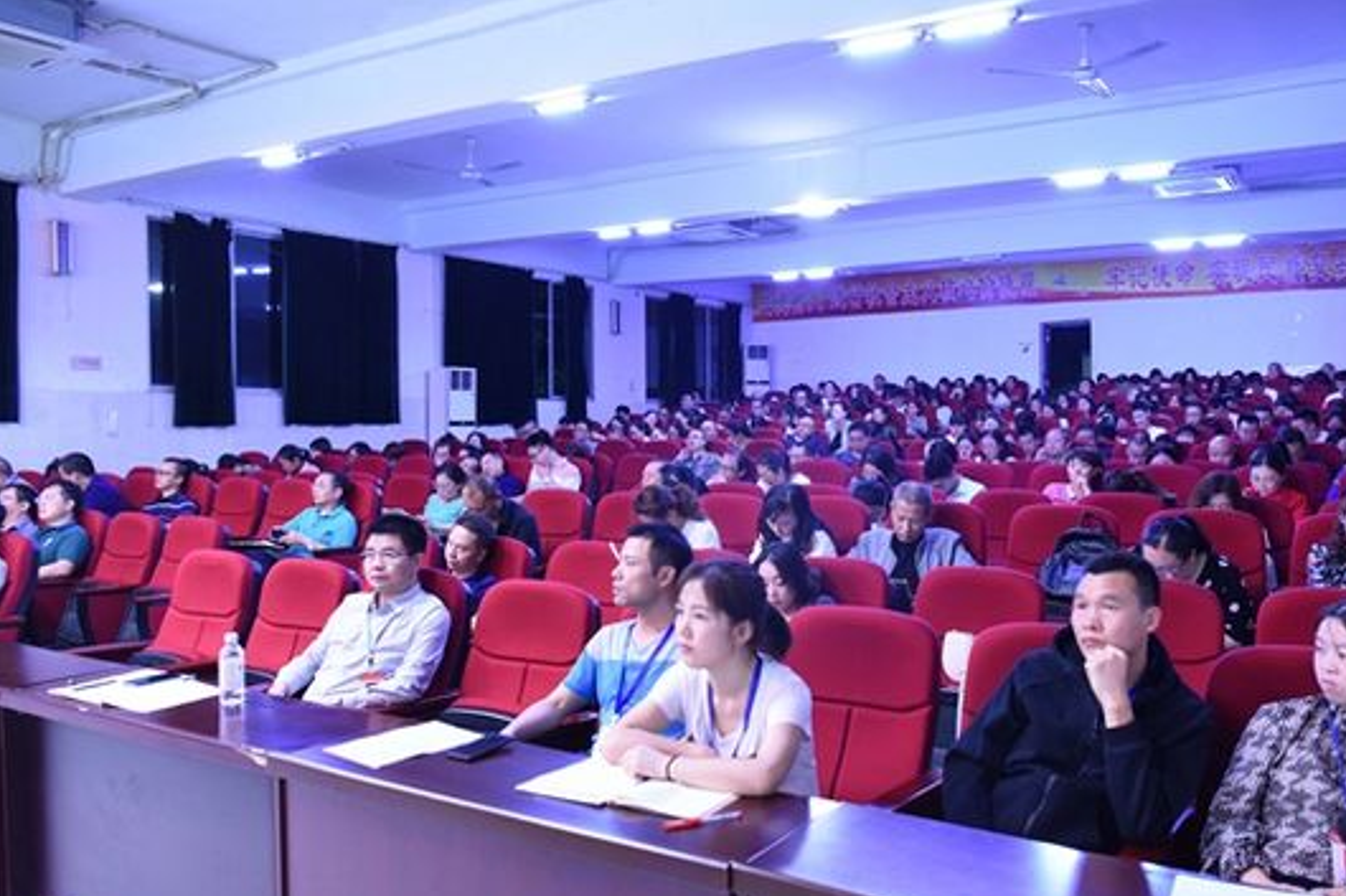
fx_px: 1084
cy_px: 458
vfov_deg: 44.9
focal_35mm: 29
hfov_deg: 63.4
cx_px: 770
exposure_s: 1/60
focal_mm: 24
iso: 4000
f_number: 4
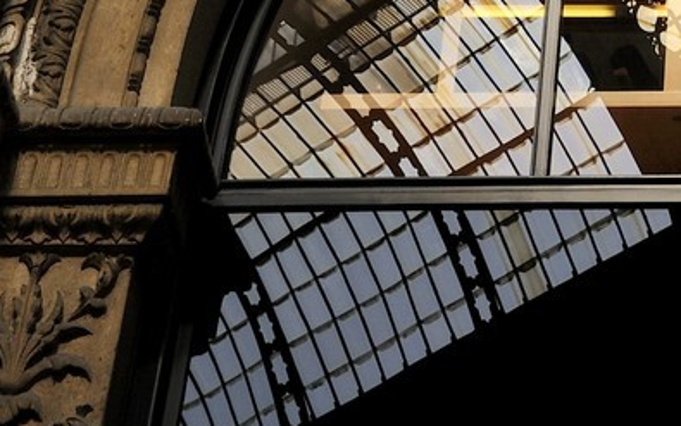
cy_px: -624
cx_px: 836
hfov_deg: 13.0
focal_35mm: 157
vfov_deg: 7.7
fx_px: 2914
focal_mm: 38
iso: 200
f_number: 13
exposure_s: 1/200
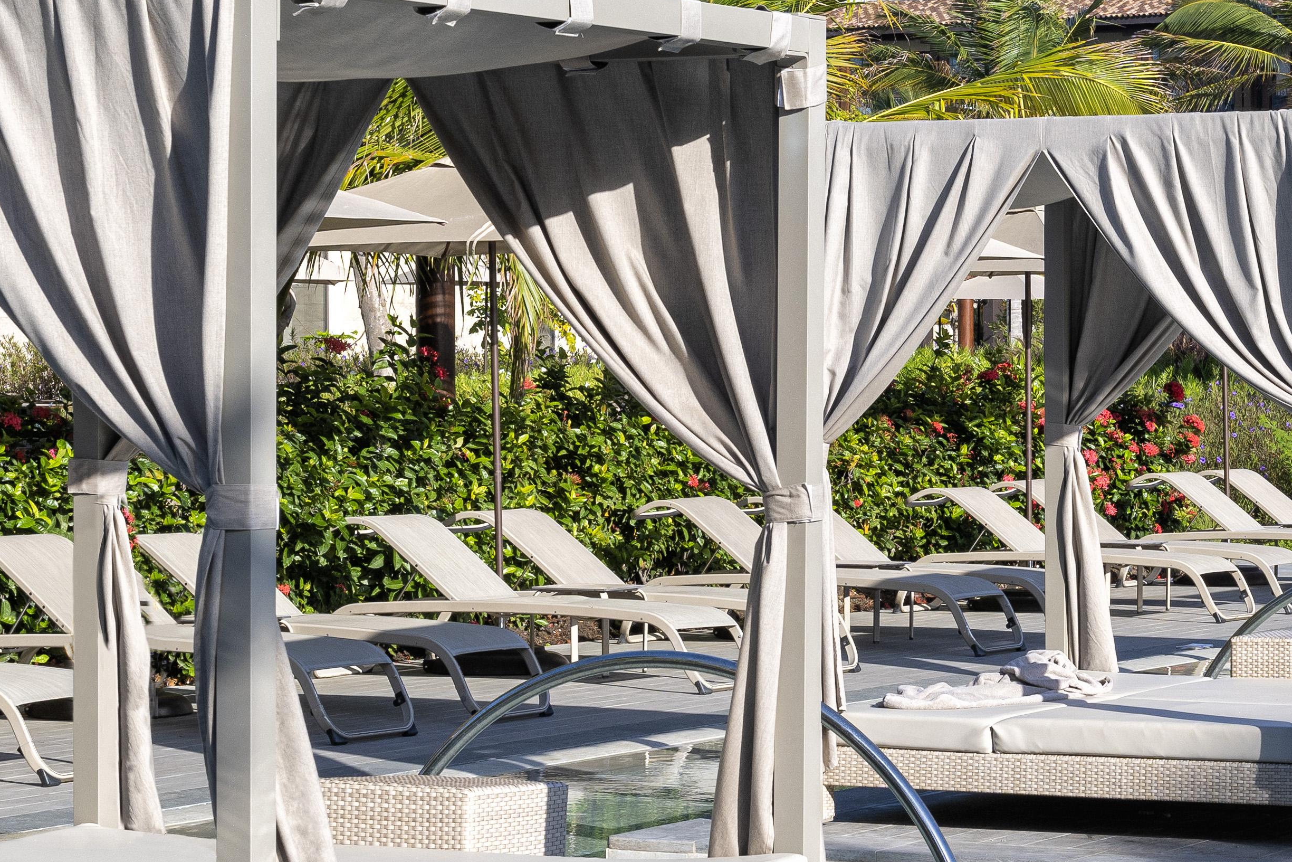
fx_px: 4235
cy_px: 519
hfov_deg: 17.3
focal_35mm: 118
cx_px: 918
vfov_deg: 11.6
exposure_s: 1/200
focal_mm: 35
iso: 100
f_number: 10
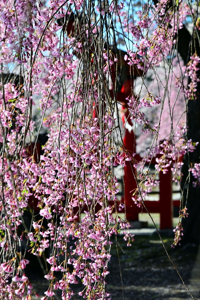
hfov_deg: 11.4
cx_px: 100
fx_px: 999
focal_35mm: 120
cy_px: 150
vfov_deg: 17.1
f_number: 10
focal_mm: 120
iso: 400
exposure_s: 1/400
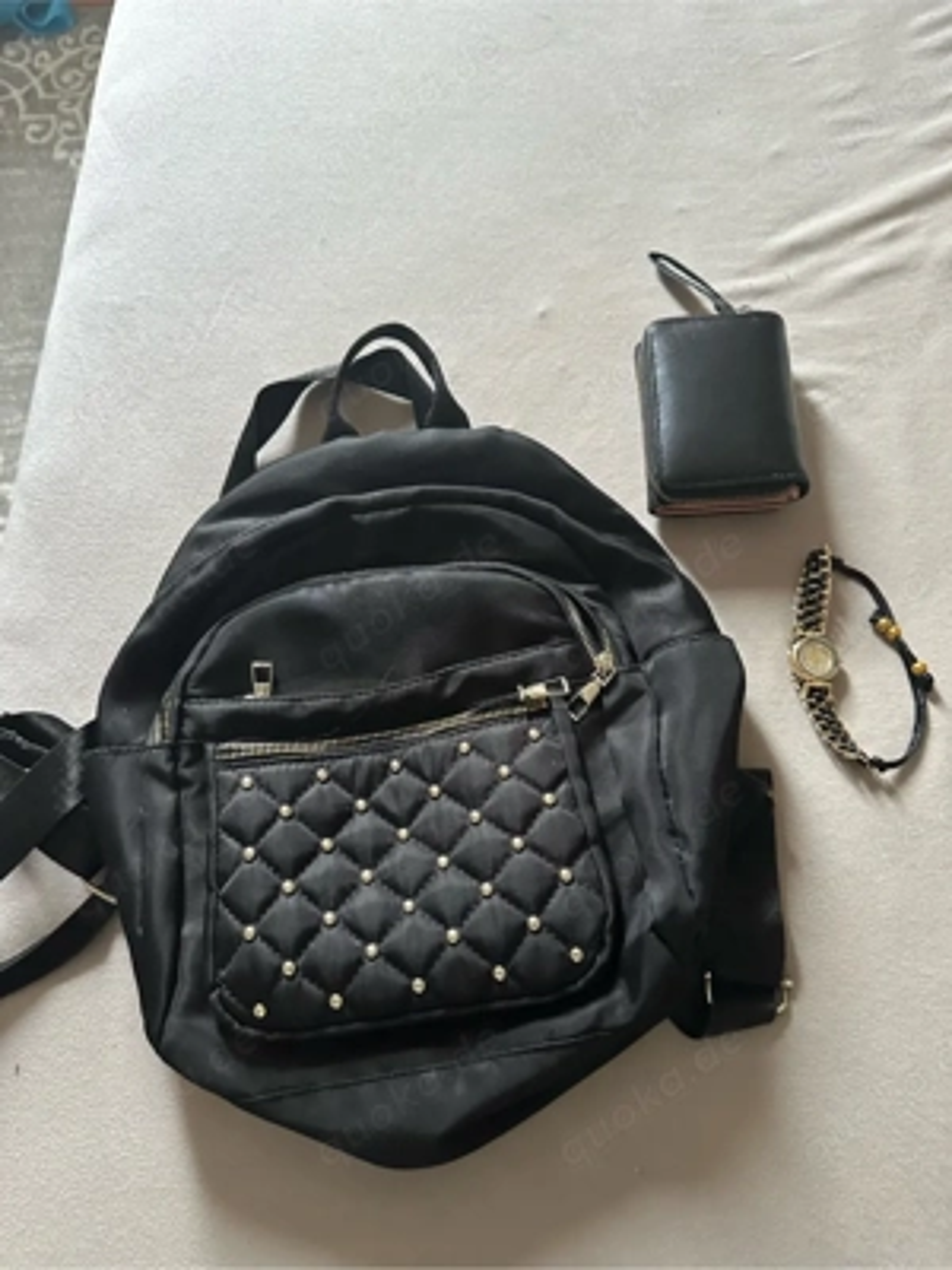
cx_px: 476
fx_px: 880
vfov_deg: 71.6
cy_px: 635
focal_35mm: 24
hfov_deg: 56.8
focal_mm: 6.86
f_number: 1.78
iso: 800
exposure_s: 1/60
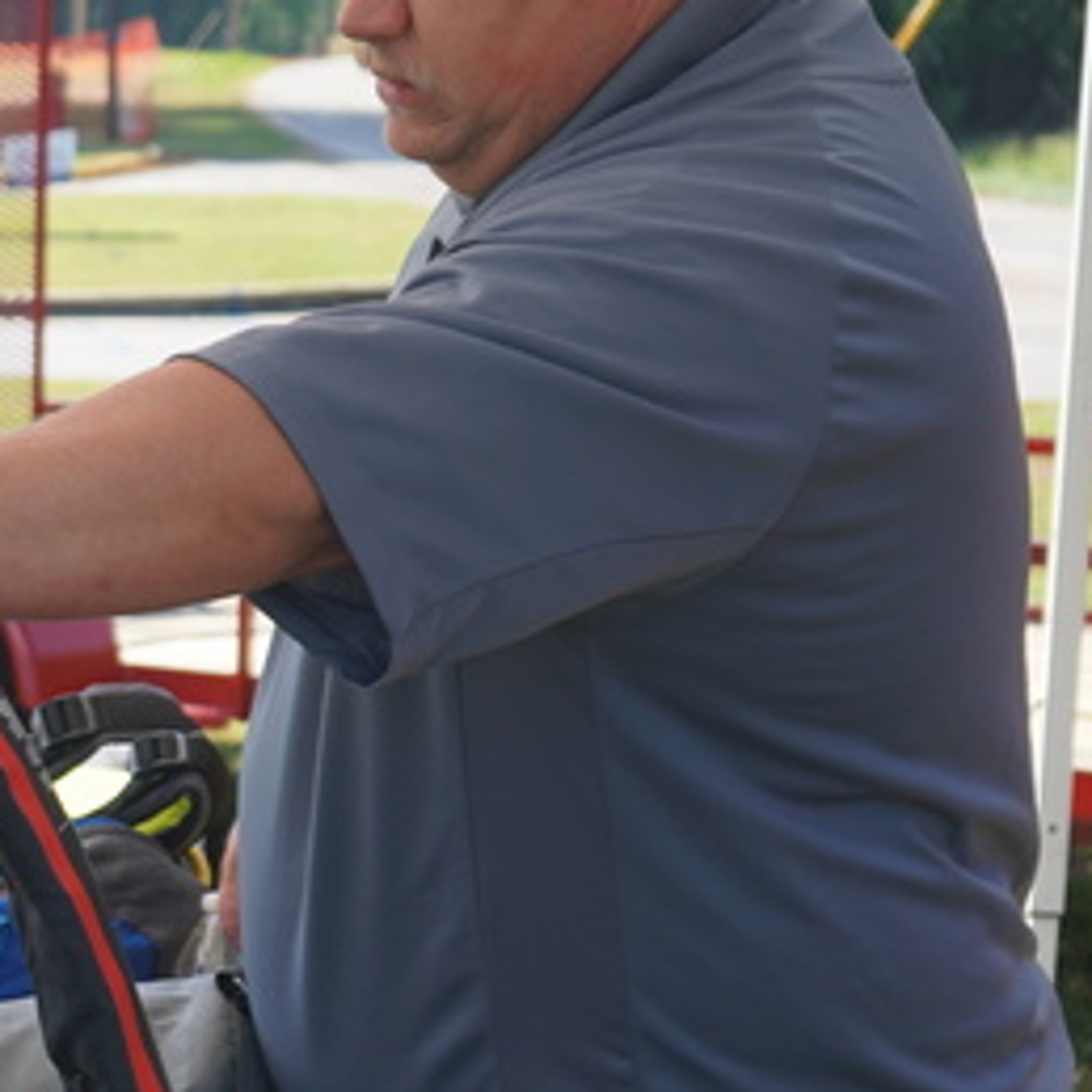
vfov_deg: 14.3
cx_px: -700
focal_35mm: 121
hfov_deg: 13.3
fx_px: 4319
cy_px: 904
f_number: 4.5
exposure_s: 1/250
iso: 100
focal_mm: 36
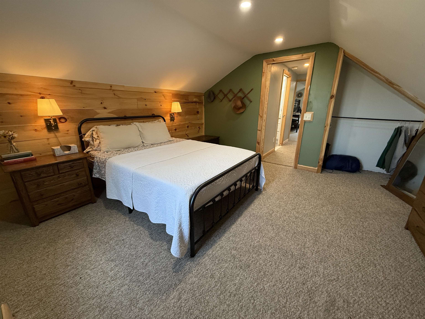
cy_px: 160
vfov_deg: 85.7
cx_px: 212
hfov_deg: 102.1
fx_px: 172
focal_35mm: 14
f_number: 2.2
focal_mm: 2.22
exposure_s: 1/120
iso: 320
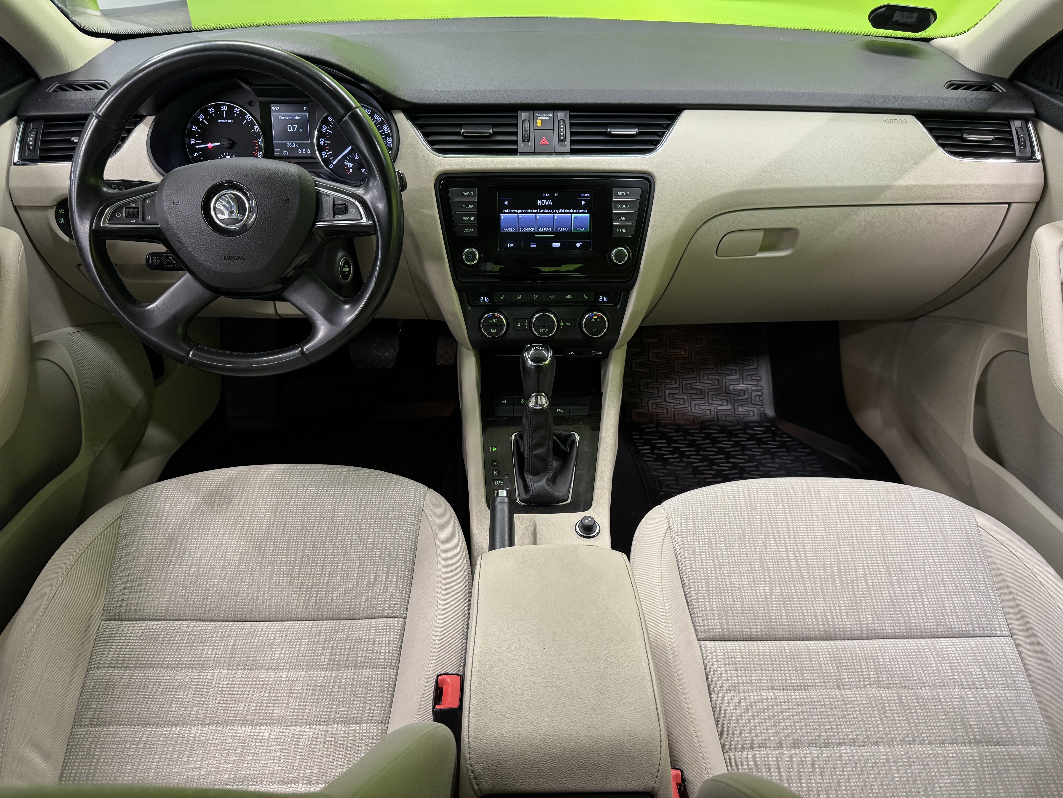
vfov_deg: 56.8
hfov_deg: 71.6
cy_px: 399
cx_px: 532
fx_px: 737
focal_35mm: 24
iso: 250
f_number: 1.78
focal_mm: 6.76
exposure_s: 1/50
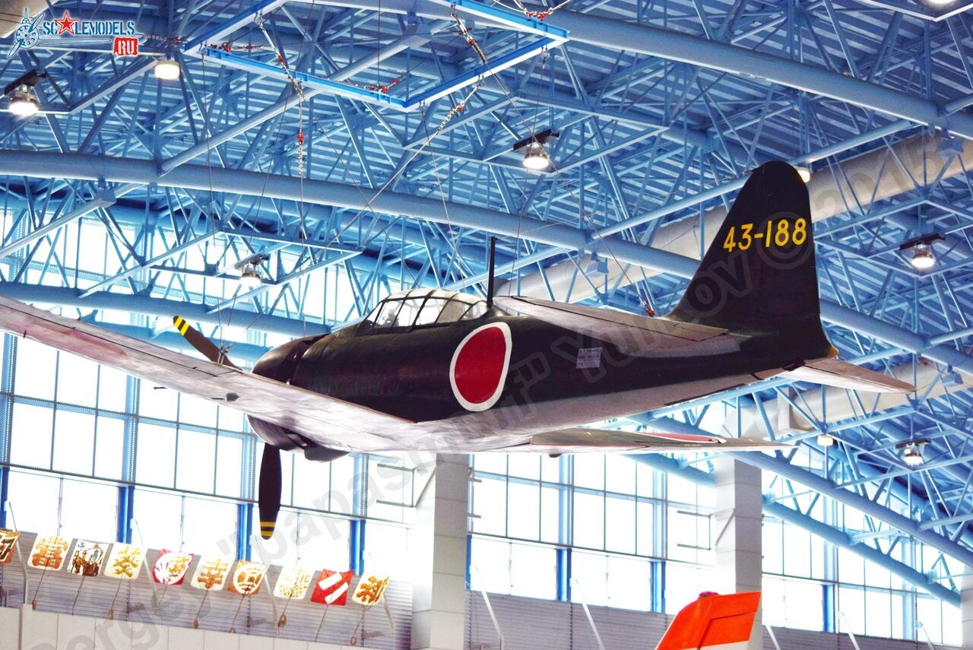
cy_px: 325
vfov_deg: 16.6
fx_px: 2231
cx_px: 486
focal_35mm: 82
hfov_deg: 24.6
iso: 400
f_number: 5.6
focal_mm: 55
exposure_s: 1/125
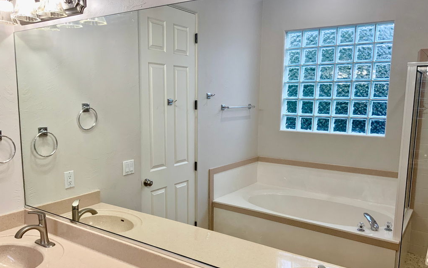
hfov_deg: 61.2
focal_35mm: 31
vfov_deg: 40.5
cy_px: 152
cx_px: 215
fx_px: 362
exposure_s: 1/120
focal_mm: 3
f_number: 1.8
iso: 50
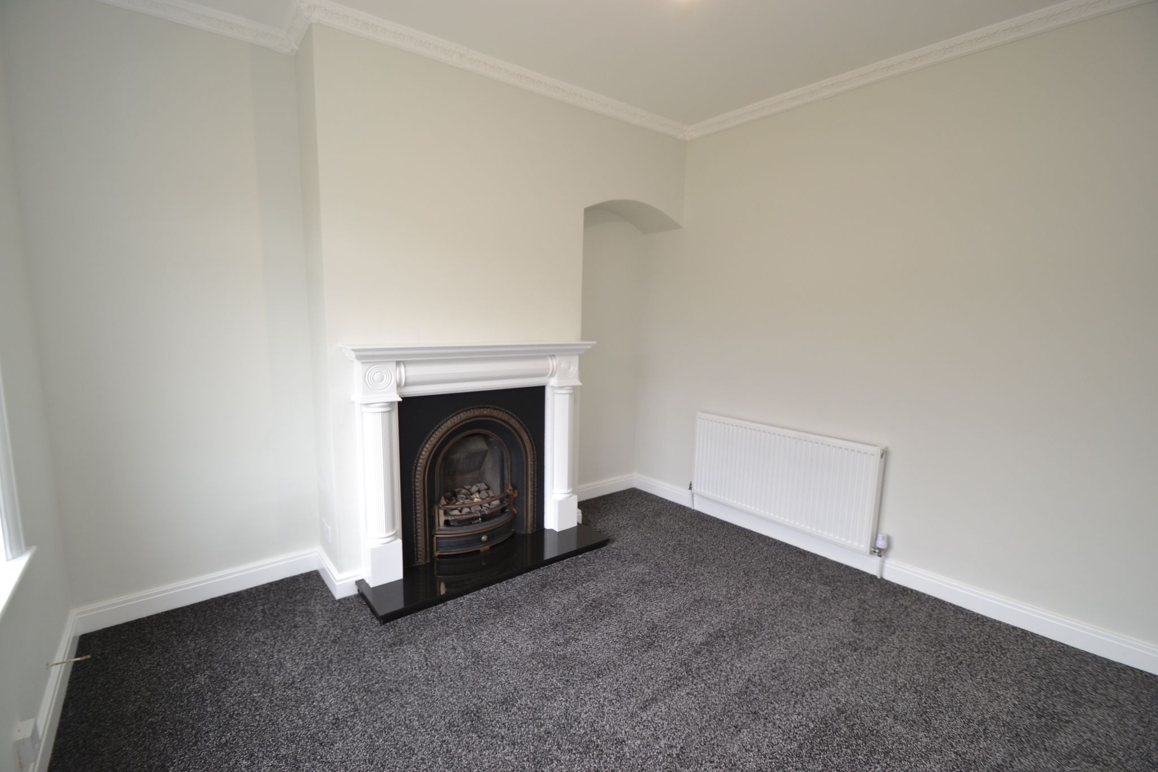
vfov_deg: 77.3
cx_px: 579
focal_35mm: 15
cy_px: 386
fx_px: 482
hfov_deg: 100.4
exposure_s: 1/60
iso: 400
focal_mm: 10
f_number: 4
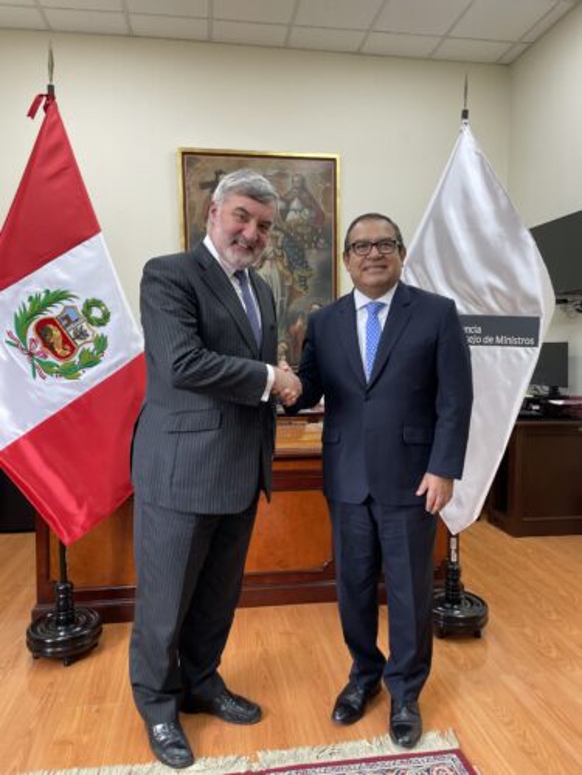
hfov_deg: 53.1
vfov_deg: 67.3
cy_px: 388
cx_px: 291
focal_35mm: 26
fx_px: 583
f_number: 1.6
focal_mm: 4.2
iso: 125
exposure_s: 1/120
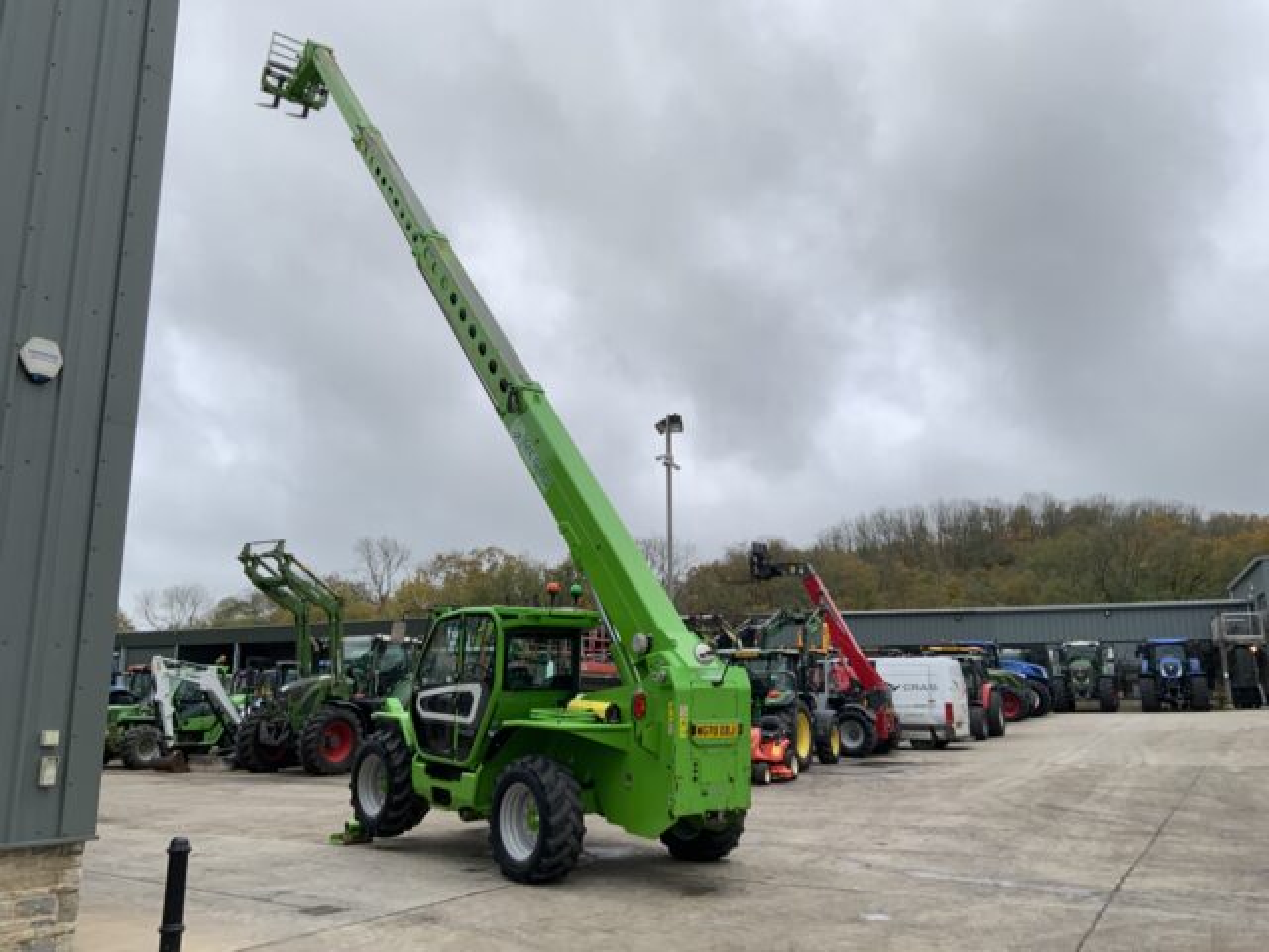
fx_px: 1063
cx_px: 634
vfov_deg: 48.2
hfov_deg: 61.7
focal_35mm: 29
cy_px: 476
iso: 64
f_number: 1.8
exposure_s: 1/97
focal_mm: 3
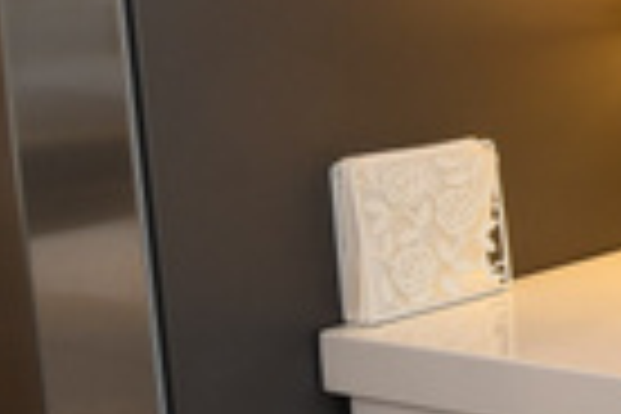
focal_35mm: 111
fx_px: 1915
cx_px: 1516
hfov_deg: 13.3
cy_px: 38
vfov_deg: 12.2
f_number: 10
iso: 200
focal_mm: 15
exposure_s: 1/8
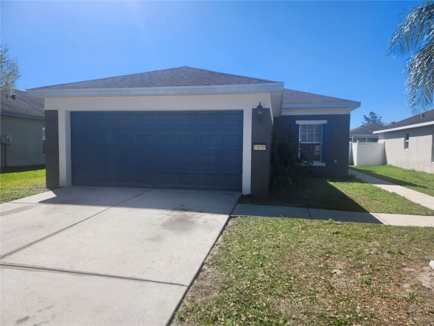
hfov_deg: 73.9
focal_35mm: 23
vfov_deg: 58.9
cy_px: 163
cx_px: 217
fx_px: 288
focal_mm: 5.54
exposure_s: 1/1563
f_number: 1.8
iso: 25
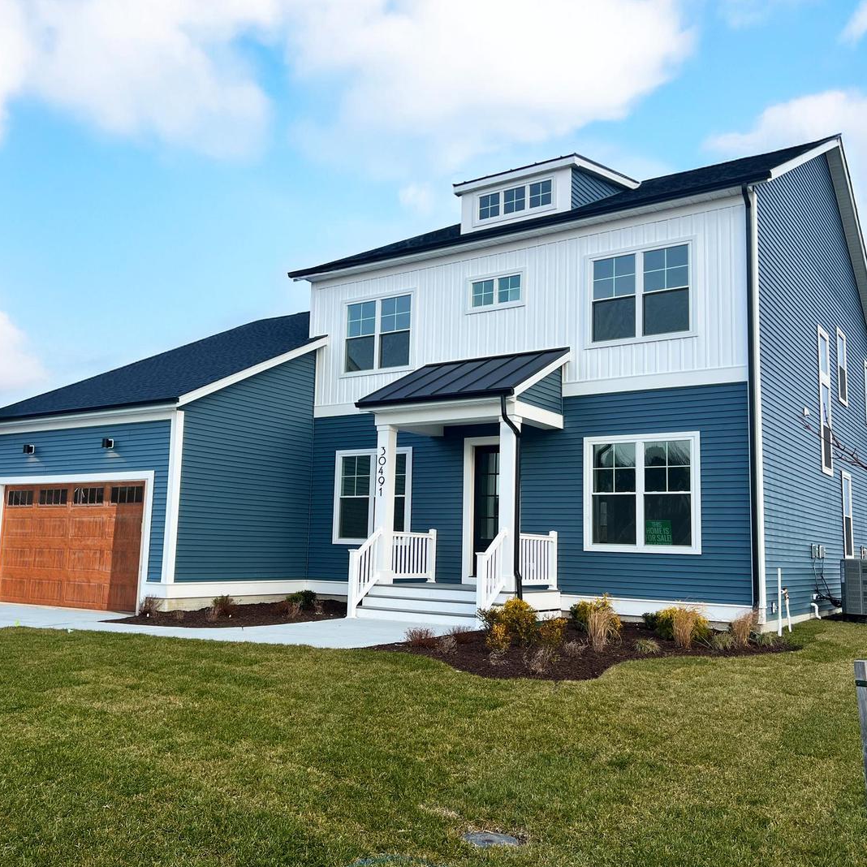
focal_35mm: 31
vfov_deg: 52.5
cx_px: 412
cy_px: 438
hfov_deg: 52.5
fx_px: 878
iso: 50
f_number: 1.5
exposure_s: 1/917
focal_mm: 5.7
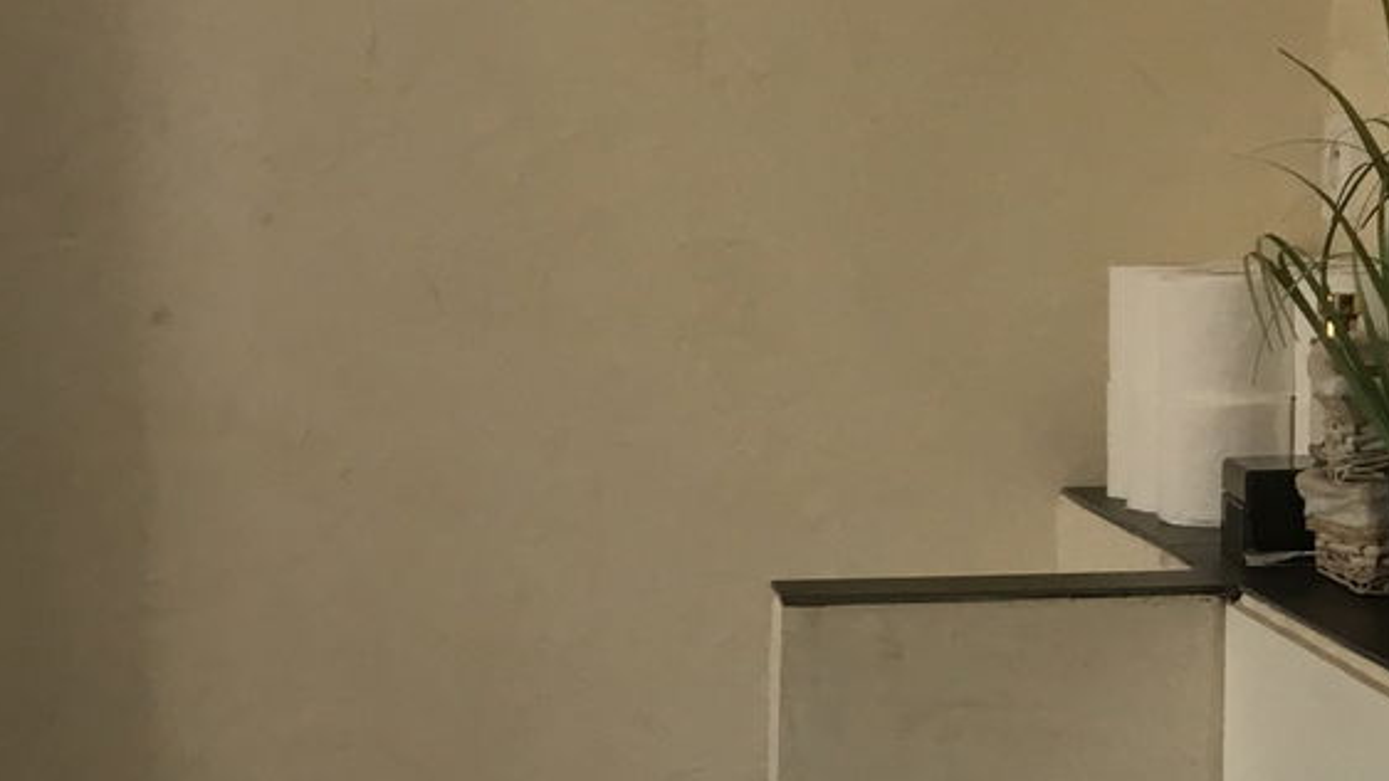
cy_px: 746
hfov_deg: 22.8
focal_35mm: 90
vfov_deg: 13.3
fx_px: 3314
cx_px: 20
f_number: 2.2
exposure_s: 1/33
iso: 64
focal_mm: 4.15
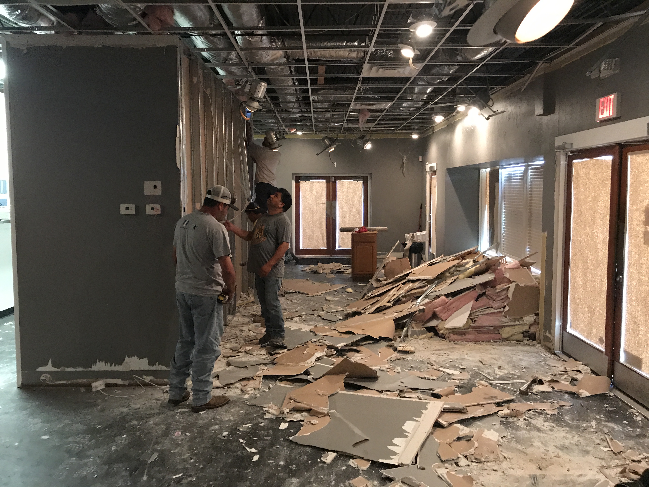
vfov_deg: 49.7
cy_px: 244
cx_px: 324
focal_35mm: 28
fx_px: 525
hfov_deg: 63.4
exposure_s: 1/8
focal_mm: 3.99
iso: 100
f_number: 1.8
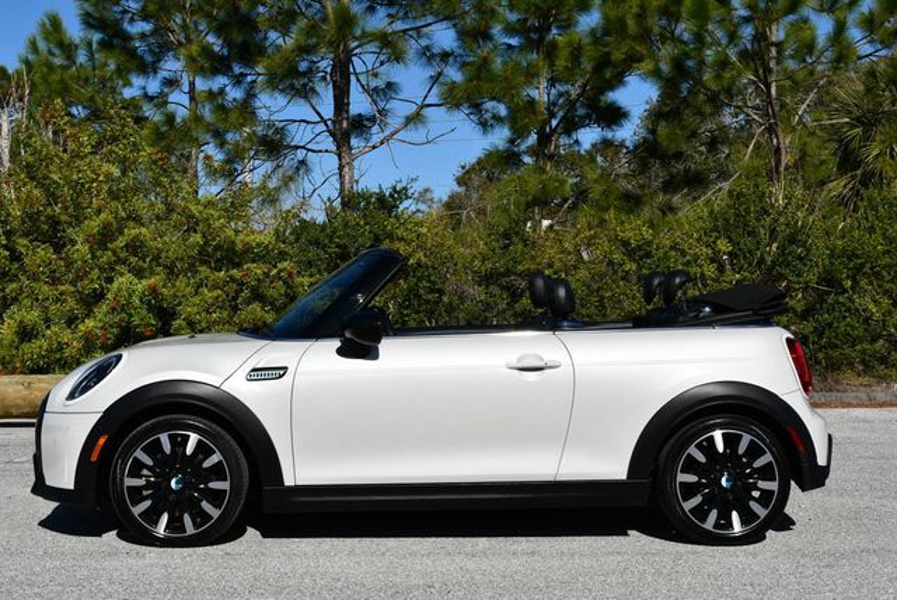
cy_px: 300
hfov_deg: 34.5
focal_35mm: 58
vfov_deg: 23.4
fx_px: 1446
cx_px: 448
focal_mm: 29
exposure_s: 1/400
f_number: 10
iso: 100
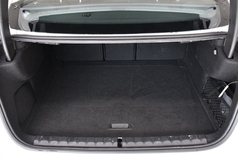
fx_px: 264
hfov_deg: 48.5
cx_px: 119
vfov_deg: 33.4
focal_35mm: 40
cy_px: 79
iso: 2500
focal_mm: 27
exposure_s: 1/200
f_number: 7.1
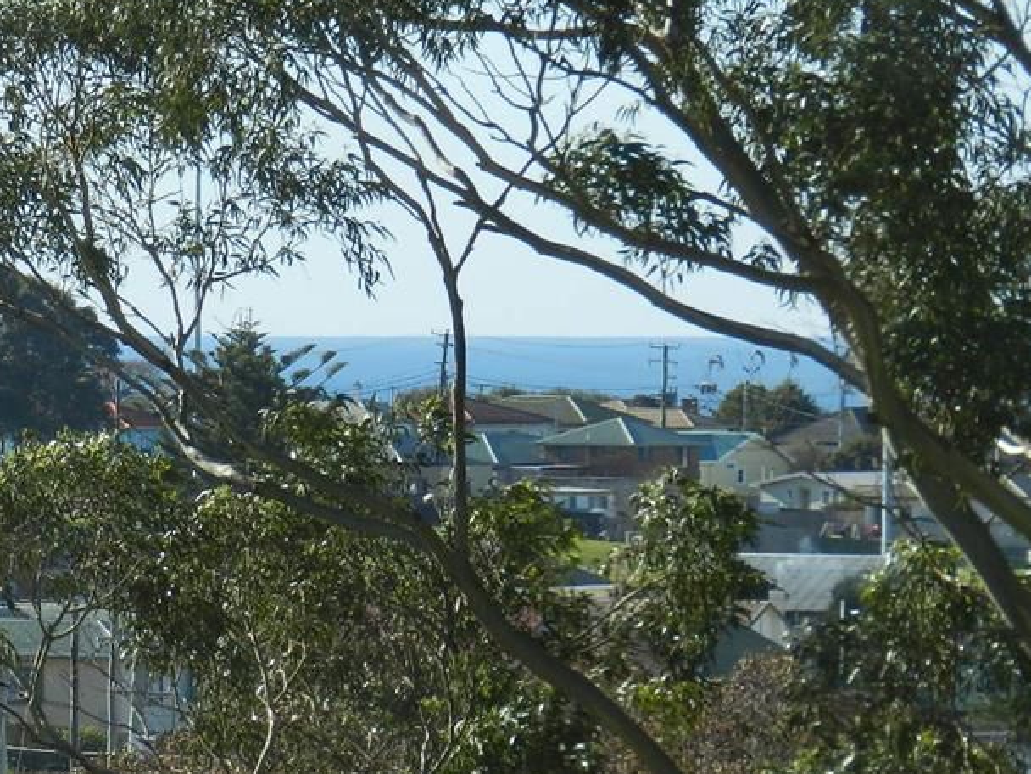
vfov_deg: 3.1
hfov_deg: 4.1
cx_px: 176
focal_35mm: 482
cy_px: 362
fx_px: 14356
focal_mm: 50.8
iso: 160
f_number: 5.3
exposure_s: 1/500
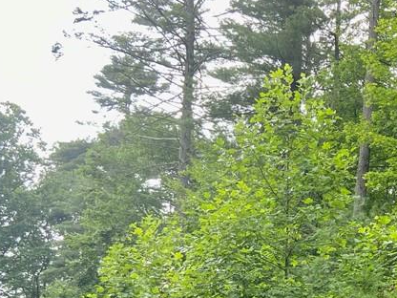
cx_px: 385
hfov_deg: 28.6
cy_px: 331
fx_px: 734
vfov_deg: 21.7
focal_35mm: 64
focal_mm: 4.25
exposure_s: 1/122
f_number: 1.8
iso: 32
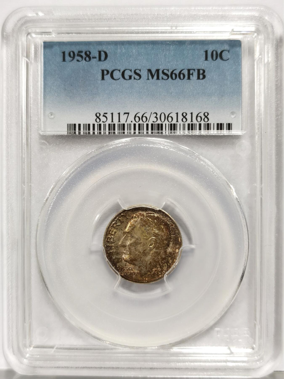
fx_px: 591
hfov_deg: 27.0
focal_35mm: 54
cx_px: 142
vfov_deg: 35.5
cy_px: 190
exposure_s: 1/100
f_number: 16
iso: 125
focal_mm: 5.56
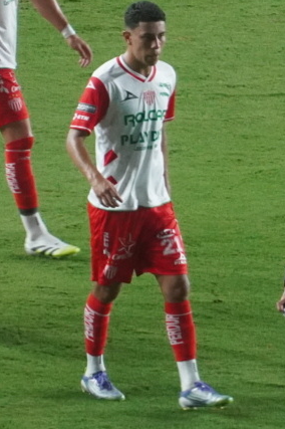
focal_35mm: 211
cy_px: 210
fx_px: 2504
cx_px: 146
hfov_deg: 6.5
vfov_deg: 9.8
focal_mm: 135
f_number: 5.6
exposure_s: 1/250
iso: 3200
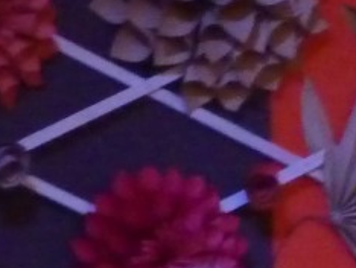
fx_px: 4561
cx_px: 881
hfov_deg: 4.4
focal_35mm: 443
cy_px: 636
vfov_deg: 3.3
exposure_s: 1/8
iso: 800
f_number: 4.1
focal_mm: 11.9
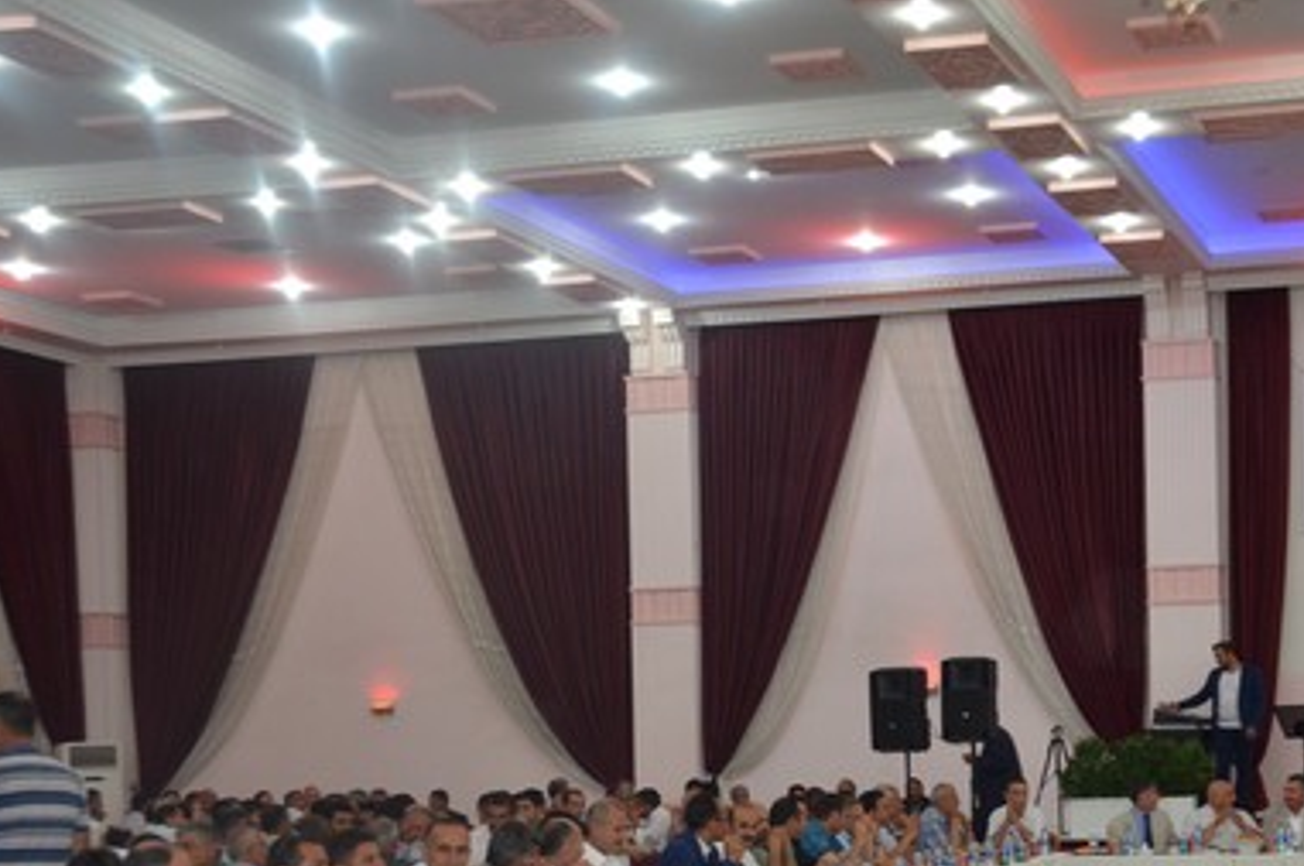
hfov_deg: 29.8
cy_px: 753
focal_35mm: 66
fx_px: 2383
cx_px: 1068
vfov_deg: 20.2
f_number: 4
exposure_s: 1/60
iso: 800
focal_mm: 25
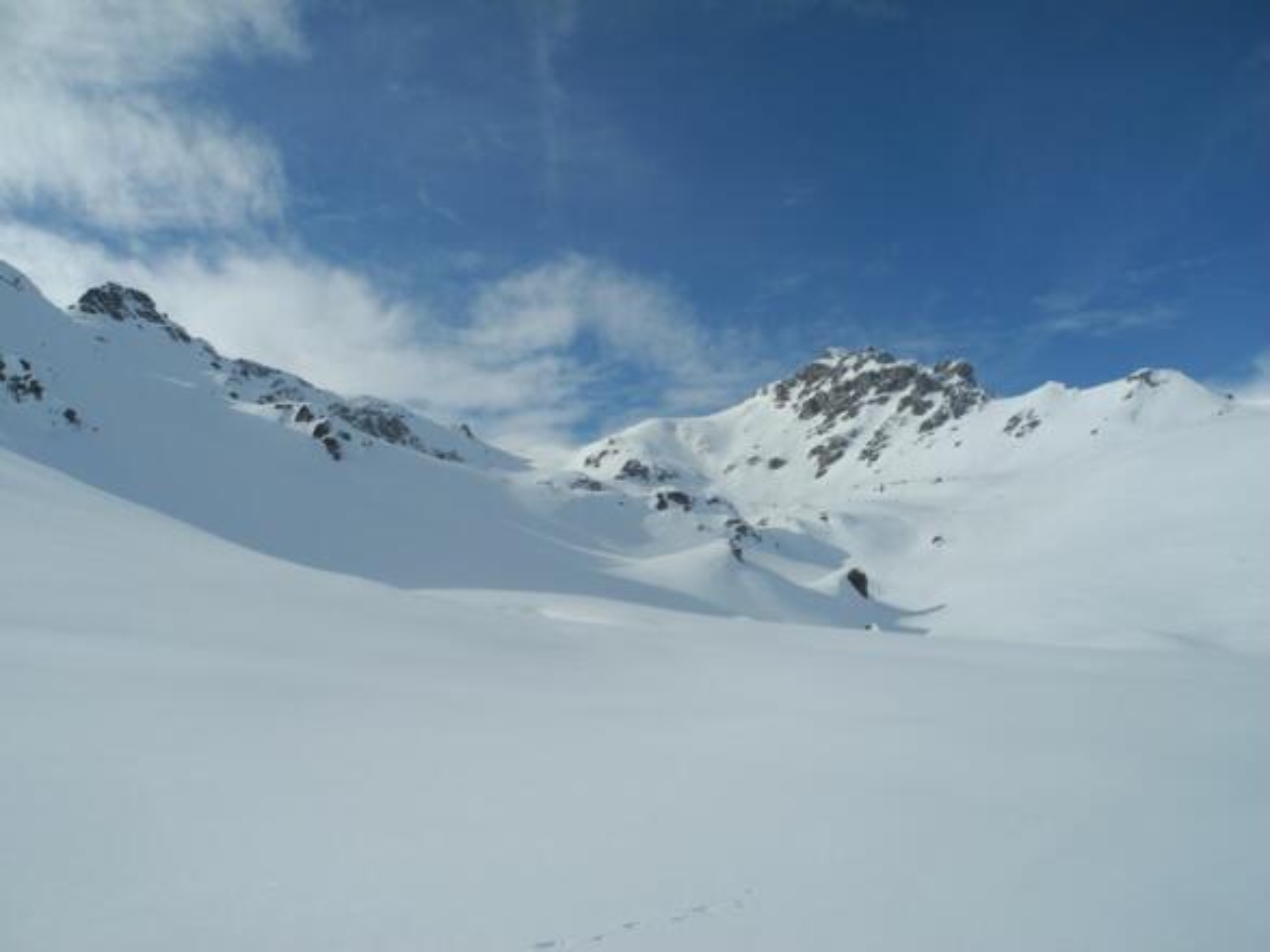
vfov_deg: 49.7
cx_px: 635
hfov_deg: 63.5
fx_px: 1027
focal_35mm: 28
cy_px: 476
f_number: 5.6
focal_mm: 6
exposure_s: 1/1000
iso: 100
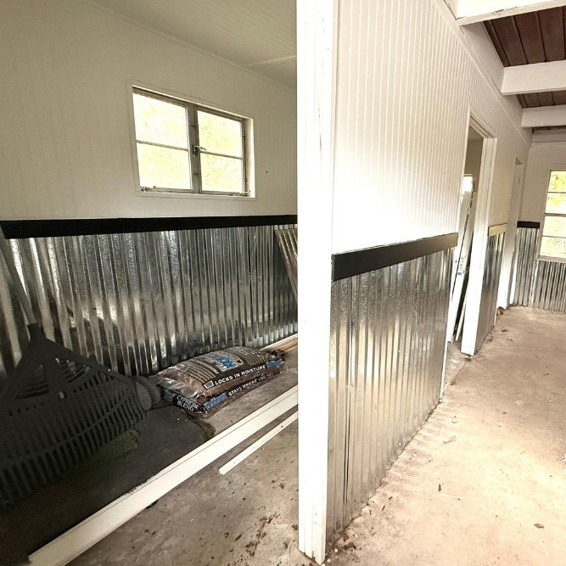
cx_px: 385
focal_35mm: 19
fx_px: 351
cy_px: 283
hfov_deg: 74.8
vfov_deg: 77.7
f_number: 2.2
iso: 250
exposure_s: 1/99
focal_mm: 2.22
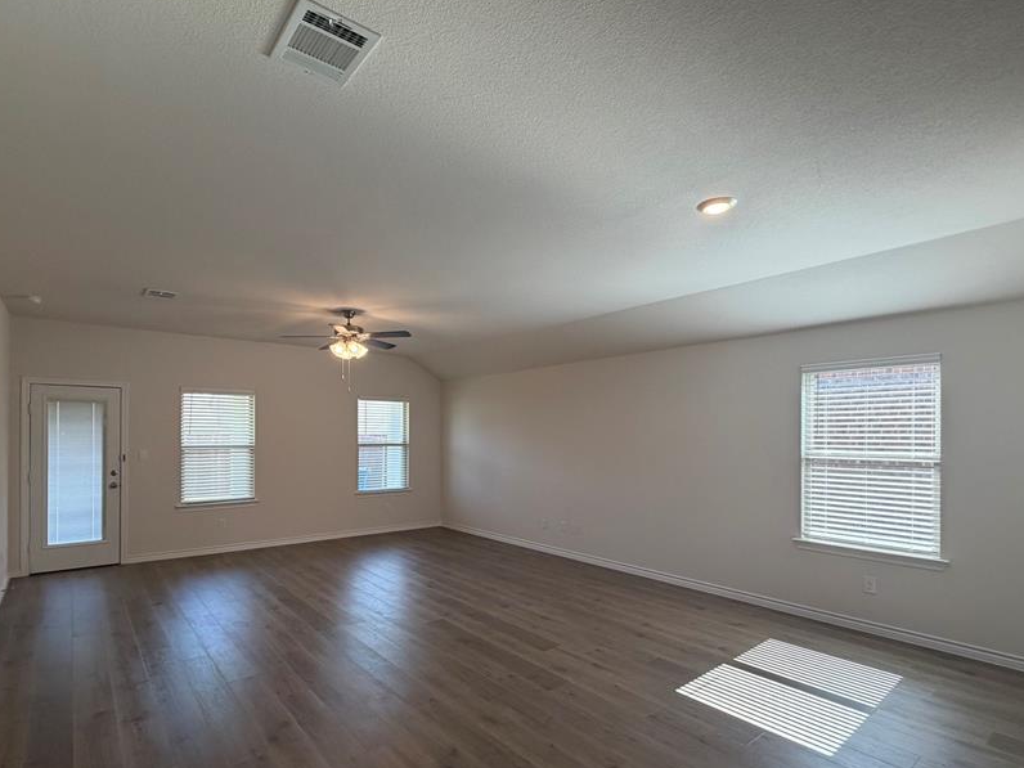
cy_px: 435
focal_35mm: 18
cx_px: 461
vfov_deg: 71.3
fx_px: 532
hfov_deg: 87.5
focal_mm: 2.22
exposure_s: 1/120
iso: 125
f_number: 2.2
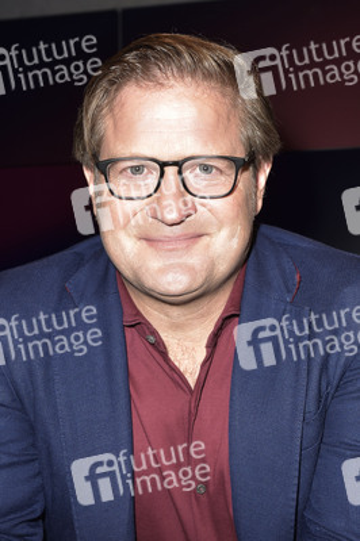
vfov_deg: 50.7
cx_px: 180
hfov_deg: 35.0
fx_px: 571
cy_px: 270
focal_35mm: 38
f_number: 5.6
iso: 640
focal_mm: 38
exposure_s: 1/200
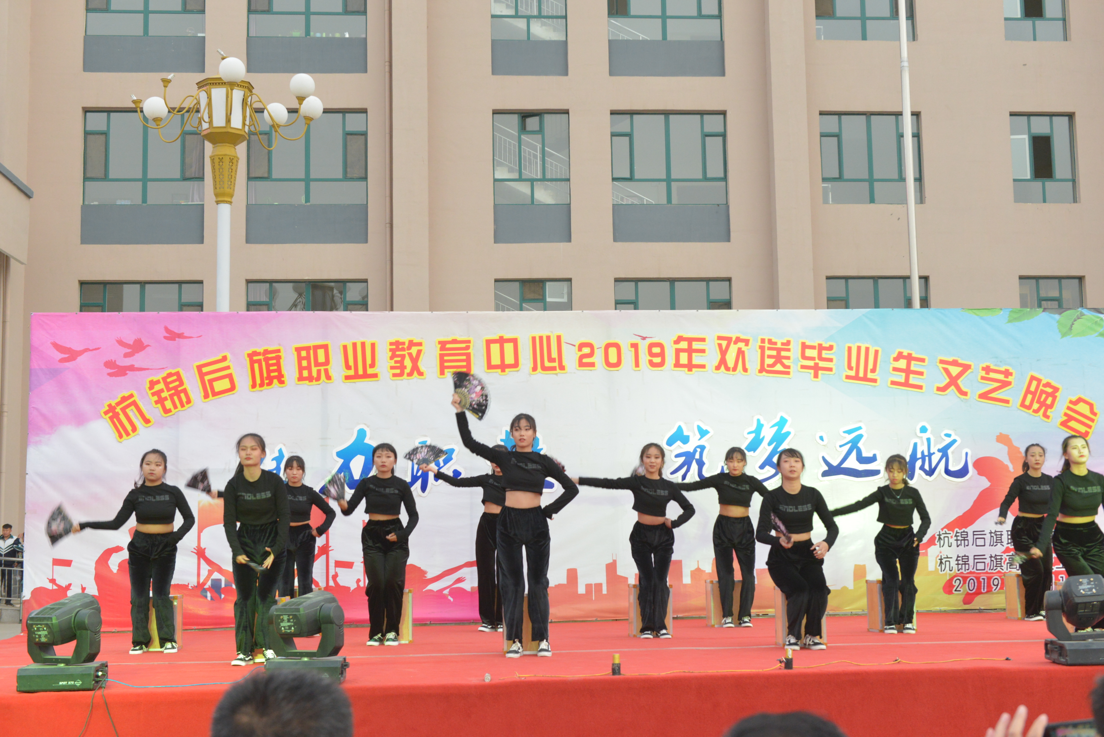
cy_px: 368
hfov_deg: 41.1
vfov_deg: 28.1
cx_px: 552
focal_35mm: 48
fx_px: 1472
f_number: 6.3
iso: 3200
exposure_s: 1/160
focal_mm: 48
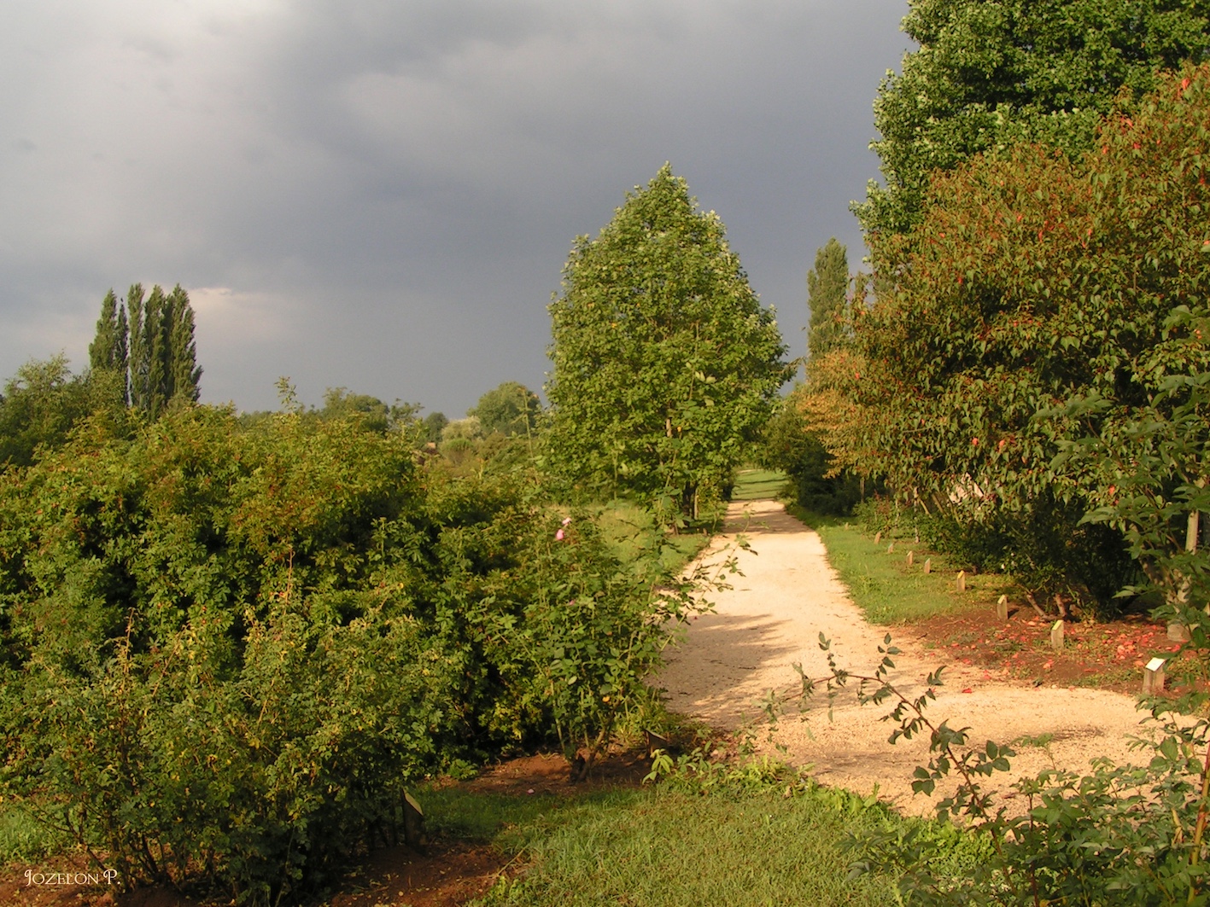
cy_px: 454
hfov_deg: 49.0
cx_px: 605
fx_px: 1328
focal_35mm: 38
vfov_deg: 37.7
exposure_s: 1/160
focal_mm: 5.8
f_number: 5.6
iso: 50
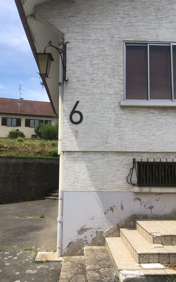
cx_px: 86
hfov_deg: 40.6
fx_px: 238
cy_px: 142
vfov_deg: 61.2
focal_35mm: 31
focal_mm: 4.15
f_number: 2.2
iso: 25
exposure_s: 1/1570
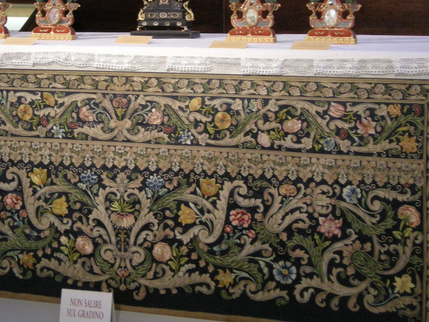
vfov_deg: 15.1
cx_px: 148
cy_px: 128
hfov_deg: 20.0
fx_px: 1215
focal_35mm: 98
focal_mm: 12.9
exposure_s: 1/13
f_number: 3.5
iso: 400
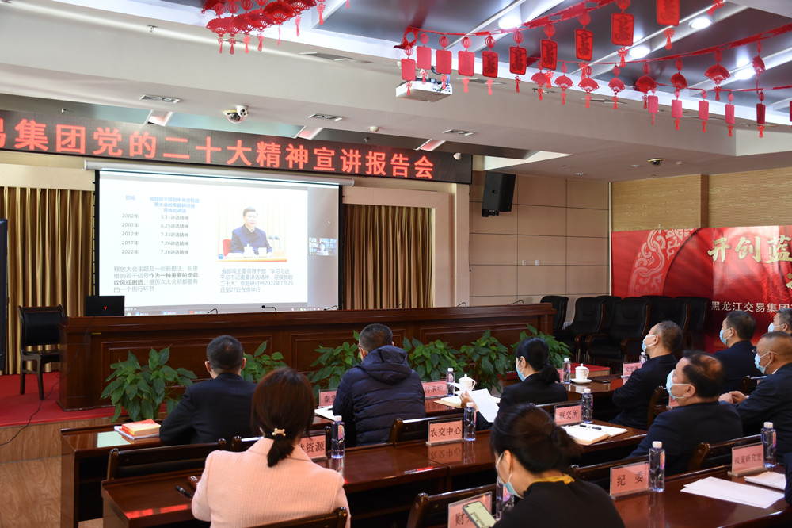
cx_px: 396
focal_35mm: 34
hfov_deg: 55.1
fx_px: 759
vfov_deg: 38.3
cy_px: 264
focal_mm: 23
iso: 640
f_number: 3.8
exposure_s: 1/40
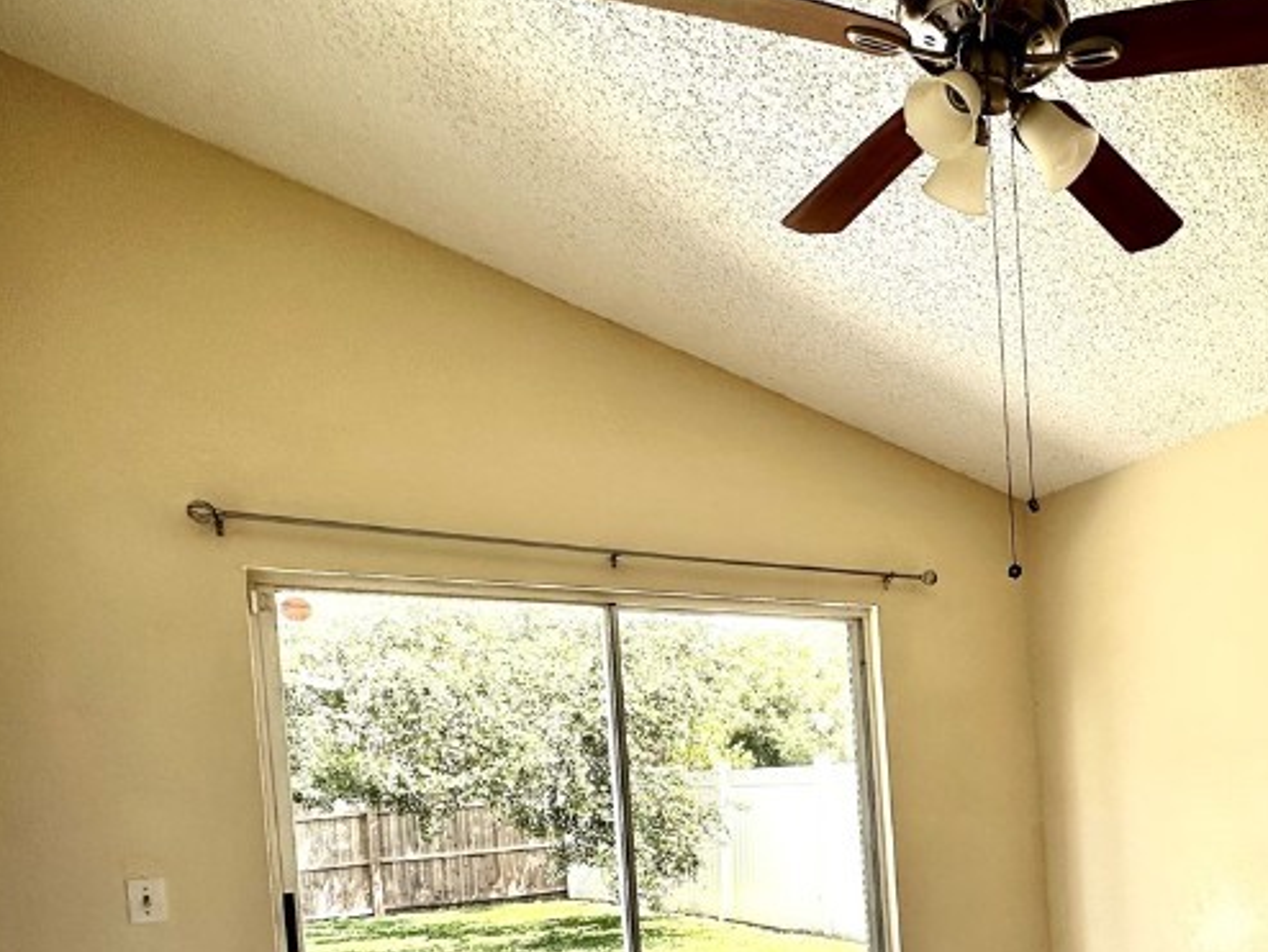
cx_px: 1129
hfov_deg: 54.2
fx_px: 1063
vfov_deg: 45.1
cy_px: 801
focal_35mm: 29
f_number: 2.2
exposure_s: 1/228
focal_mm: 2.22
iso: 40
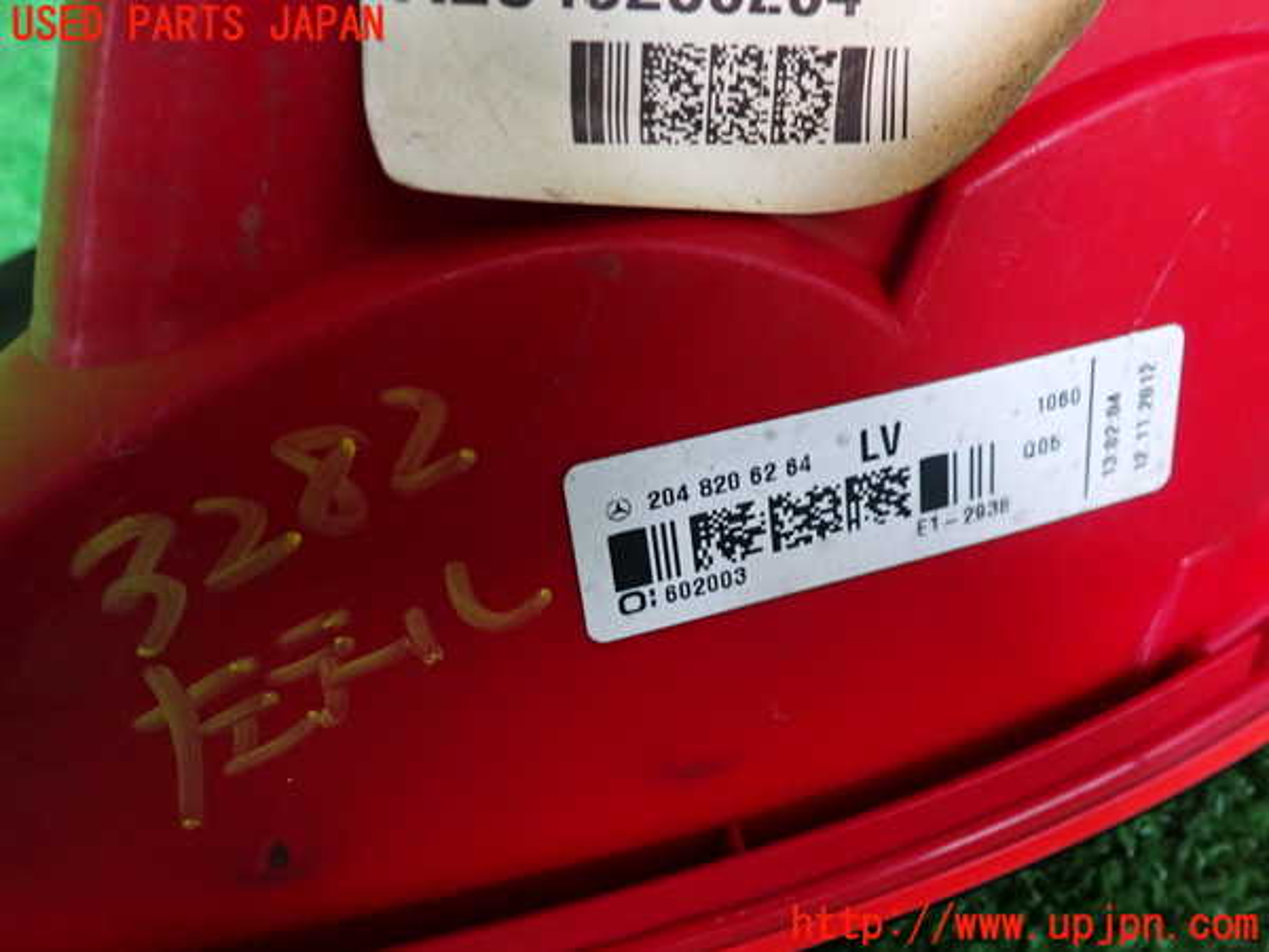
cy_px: 476
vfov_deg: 46.8
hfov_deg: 60.0
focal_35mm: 30
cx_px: 634
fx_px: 1100
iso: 320
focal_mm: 5.4
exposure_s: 1/30
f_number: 2.3
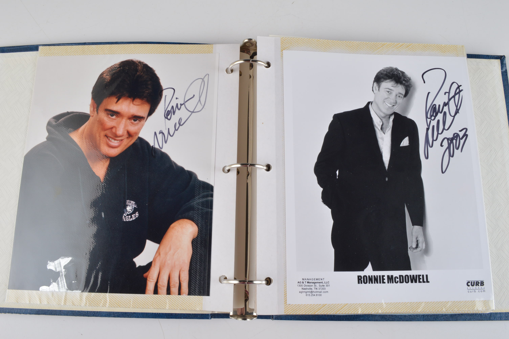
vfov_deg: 39.9
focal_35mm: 33
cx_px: 254
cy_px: 170
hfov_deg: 57.3
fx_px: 466
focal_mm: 22
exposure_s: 1/125
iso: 200
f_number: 13
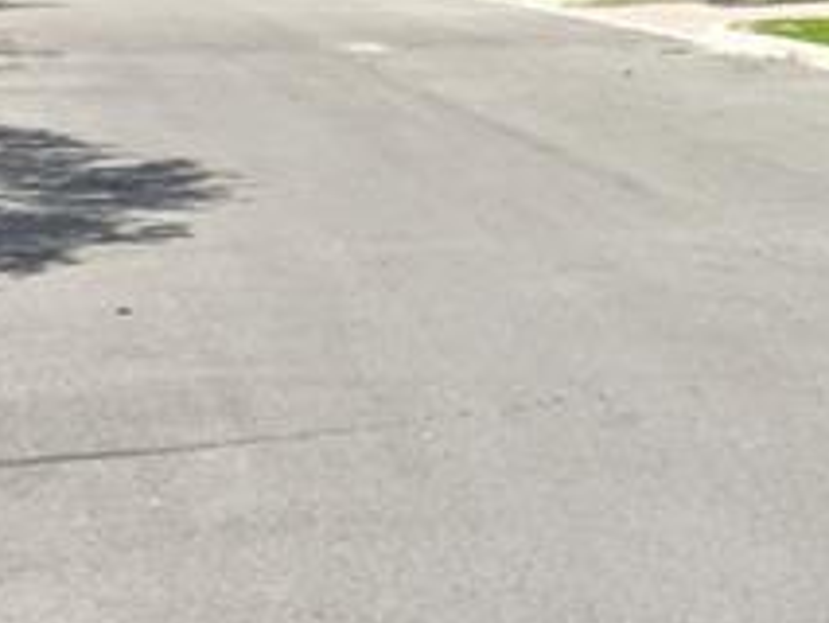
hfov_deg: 22.2
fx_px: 2085
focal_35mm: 87
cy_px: -269
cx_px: 662
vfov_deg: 15.8
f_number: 2.2
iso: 32
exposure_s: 1/3968
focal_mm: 4.15
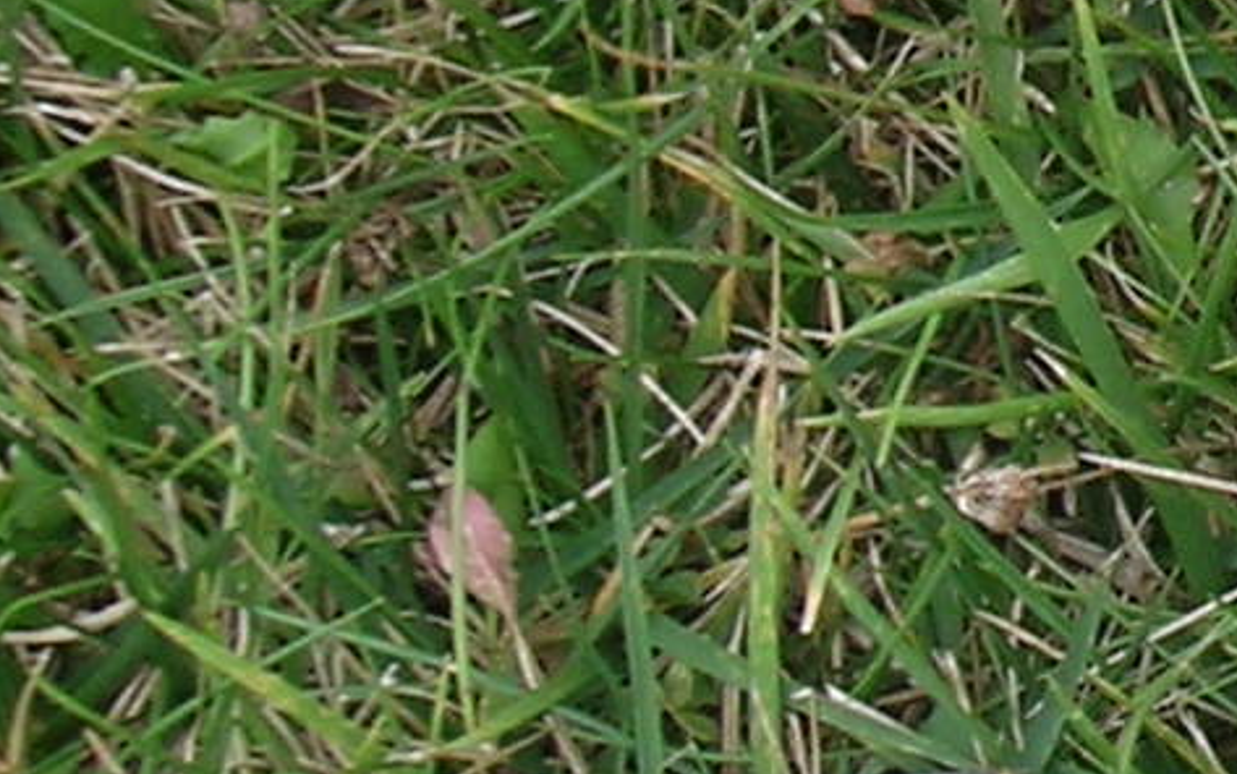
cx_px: 3049
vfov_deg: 4.9
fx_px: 9004
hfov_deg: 7.3
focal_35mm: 267
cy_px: -86
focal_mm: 9.5
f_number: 4.7
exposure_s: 1/98
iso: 50
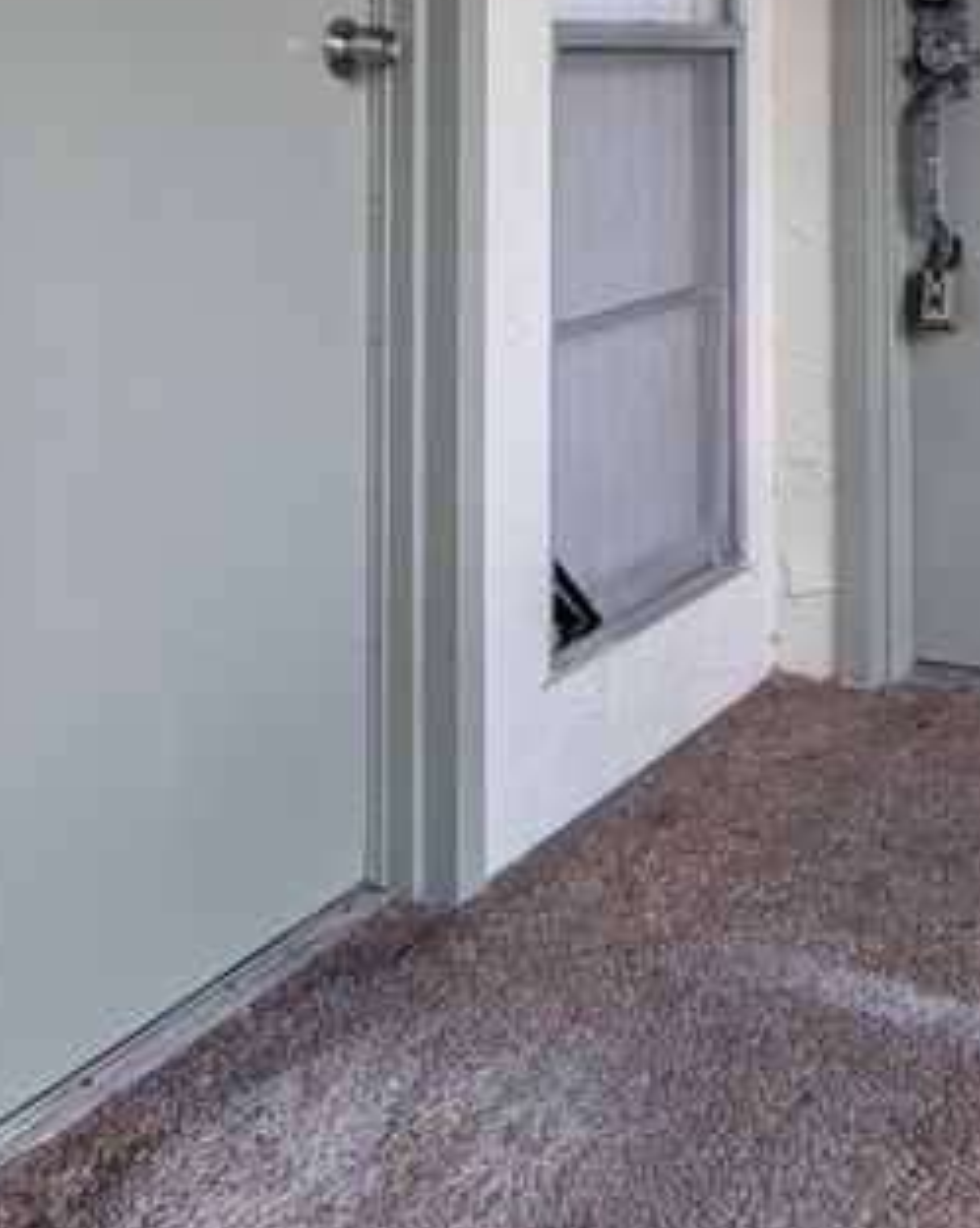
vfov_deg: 33.9
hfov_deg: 29.8
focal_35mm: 50
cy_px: -14
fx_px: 1815
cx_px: 704
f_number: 1.68
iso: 18
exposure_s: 1/101
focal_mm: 6.9
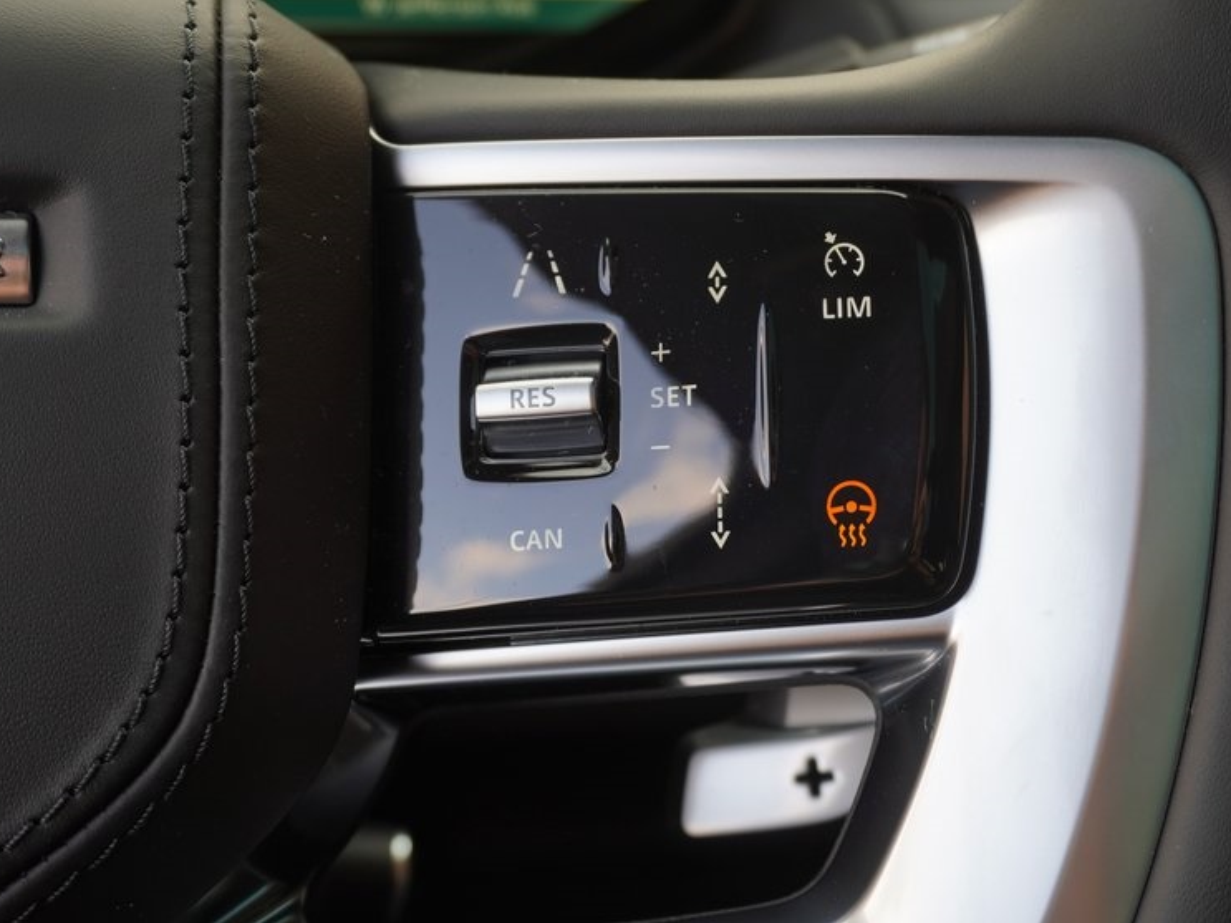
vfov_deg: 27.2
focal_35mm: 54
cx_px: 691
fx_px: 1908
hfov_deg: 35.7
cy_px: 481
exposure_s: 1/60
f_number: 5.6
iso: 100
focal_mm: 27
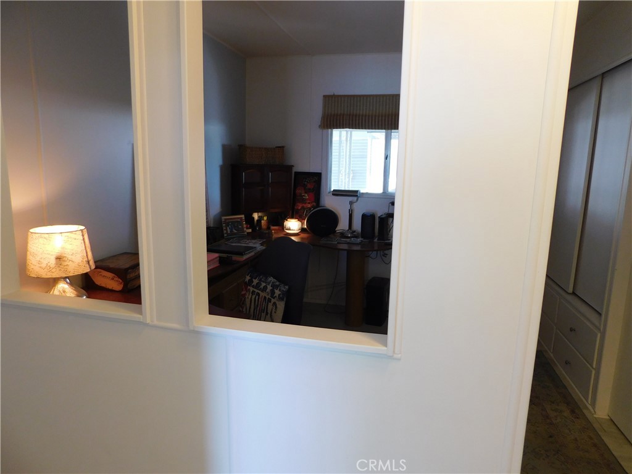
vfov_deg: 58.9
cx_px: 316
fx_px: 420
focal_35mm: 23
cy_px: 237
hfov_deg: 73.9
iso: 160
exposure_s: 1/30
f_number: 3
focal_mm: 4
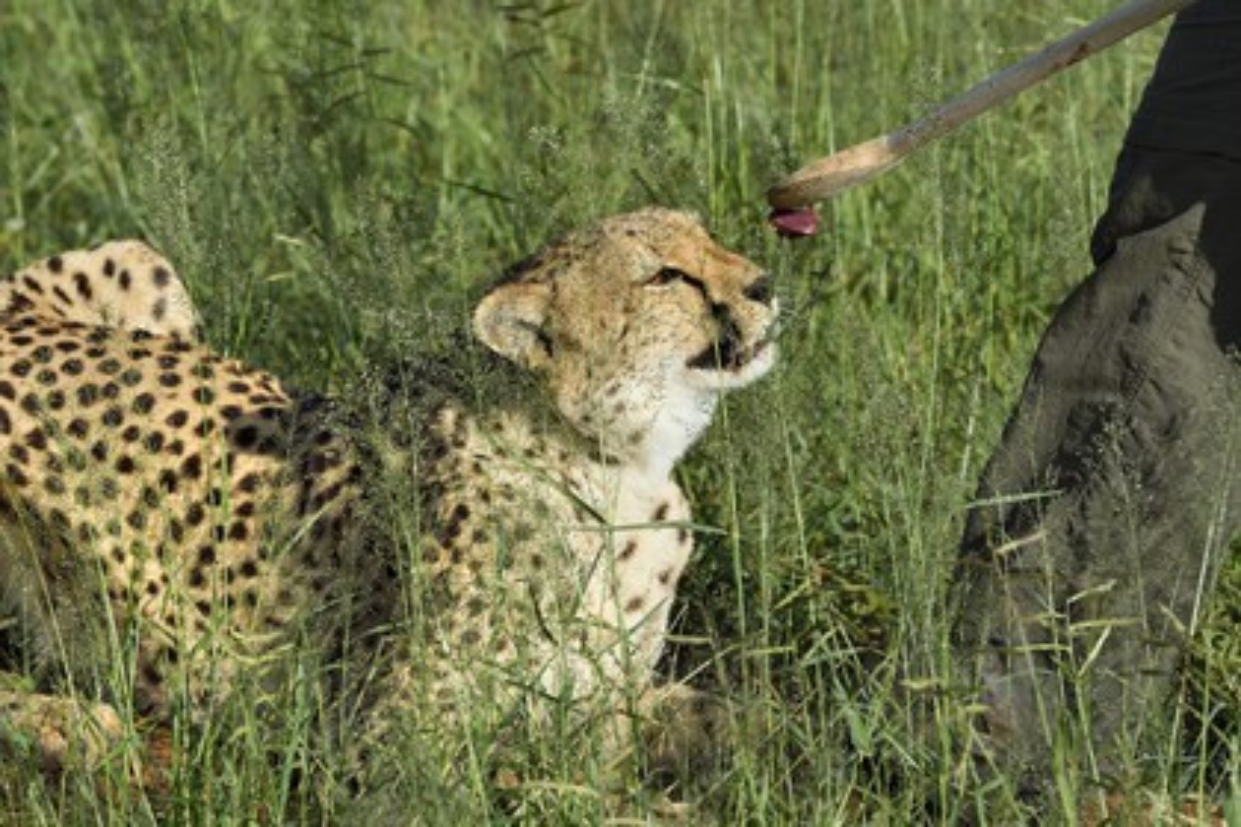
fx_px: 6894
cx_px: 620
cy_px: 414
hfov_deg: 10.3
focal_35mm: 200
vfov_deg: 6.9
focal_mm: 200
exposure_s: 1/1000
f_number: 10
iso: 400
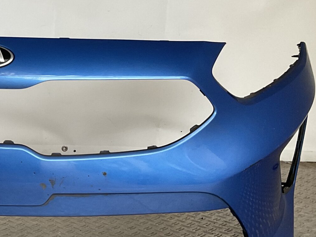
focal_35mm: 74
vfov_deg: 19.9
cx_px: -28
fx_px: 675
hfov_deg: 24.6
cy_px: 98
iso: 64
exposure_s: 1/60
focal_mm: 3
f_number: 1.8
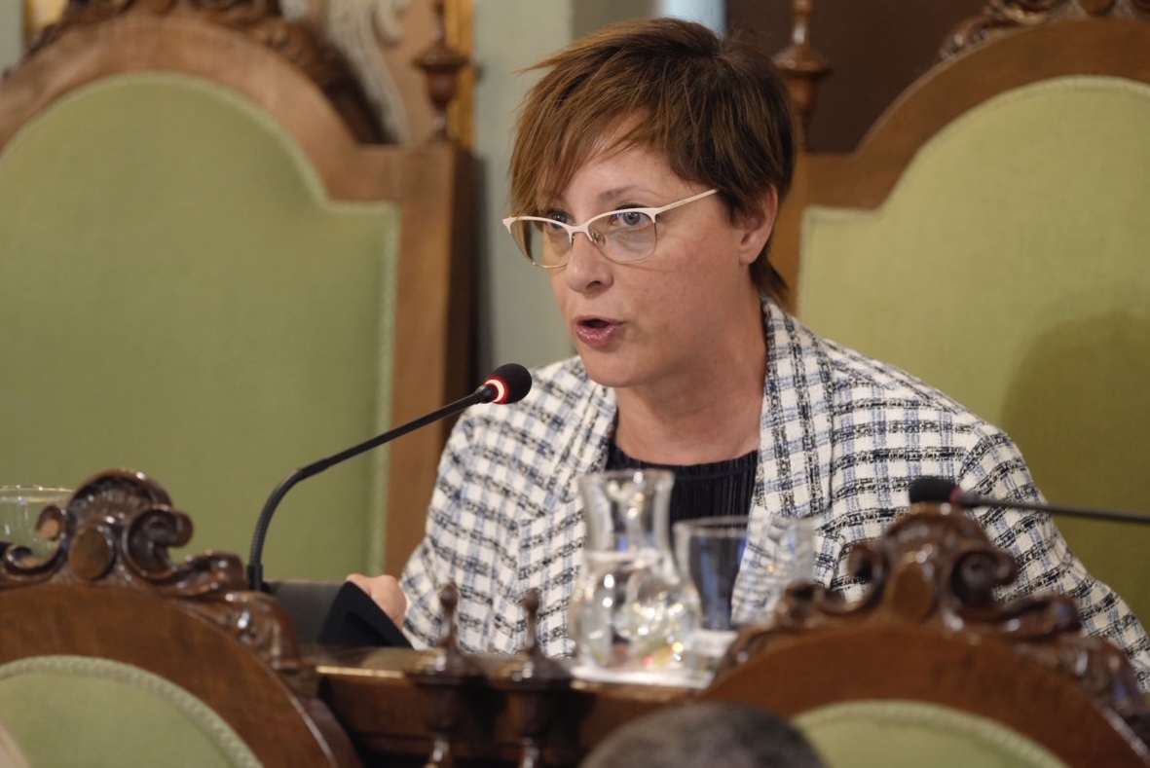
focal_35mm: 200
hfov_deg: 10.3
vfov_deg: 6.9
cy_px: 384
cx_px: 575
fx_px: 6393
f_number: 2.8
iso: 2500
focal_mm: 200
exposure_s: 1/100
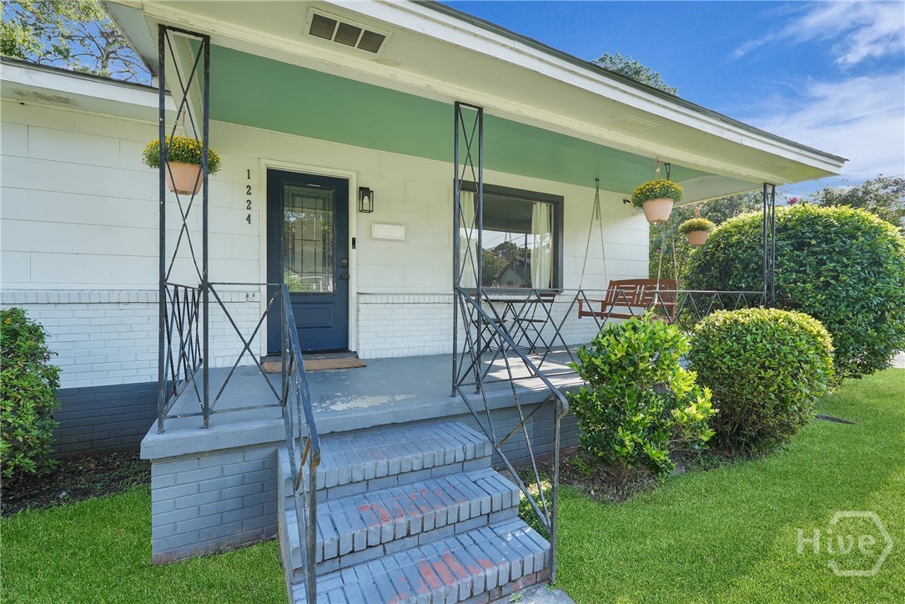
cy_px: 302
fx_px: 402
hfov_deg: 96.7
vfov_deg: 73.8
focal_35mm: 16
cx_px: 452
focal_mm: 16
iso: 320
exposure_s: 1/40
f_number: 9
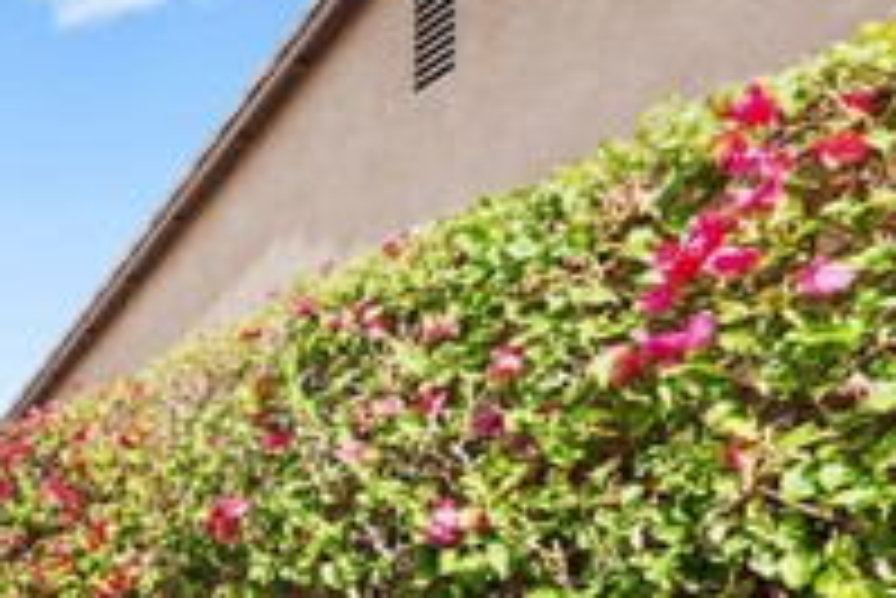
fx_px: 1121
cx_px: -338
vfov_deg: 28.0
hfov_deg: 31.0
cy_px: 605
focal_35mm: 45
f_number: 8
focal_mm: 14
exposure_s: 1/80
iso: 100
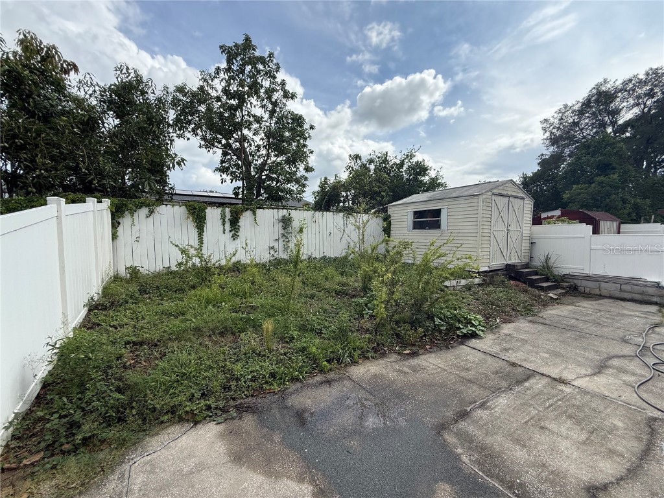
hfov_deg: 102.1
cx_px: 332
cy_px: 249
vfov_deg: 85.7
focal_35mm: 14
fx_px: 269
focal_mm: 2.22
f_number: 2.2
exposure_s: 1/2237
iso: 64
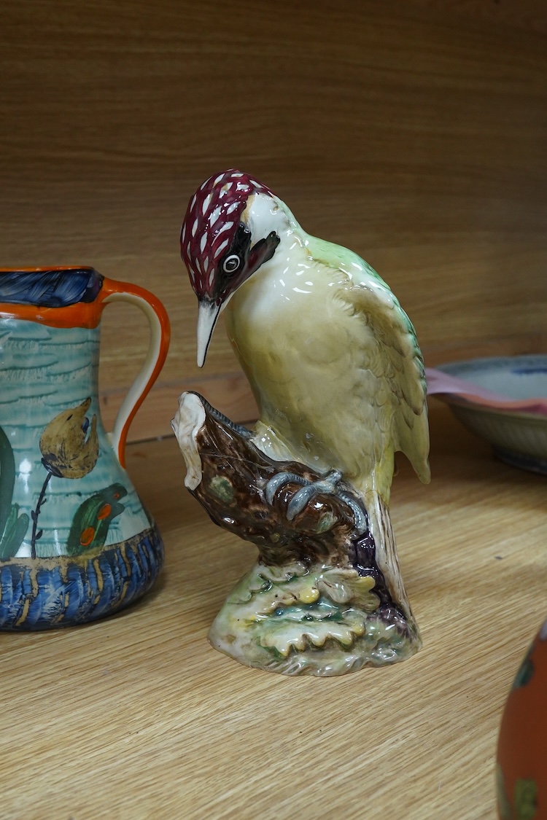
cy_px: 410
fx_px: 1026
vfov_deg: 43.6
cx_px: 274
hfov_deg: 29.9
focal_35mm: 45
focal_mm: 30
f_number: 13
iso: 2500
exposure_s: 1/100
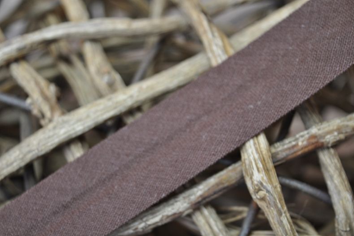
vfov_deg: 19.4
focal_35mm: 70
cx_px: 179
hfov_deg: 28.8
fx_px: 688
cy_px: 119
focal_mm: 46
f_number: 5
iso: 450
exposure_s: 1/60
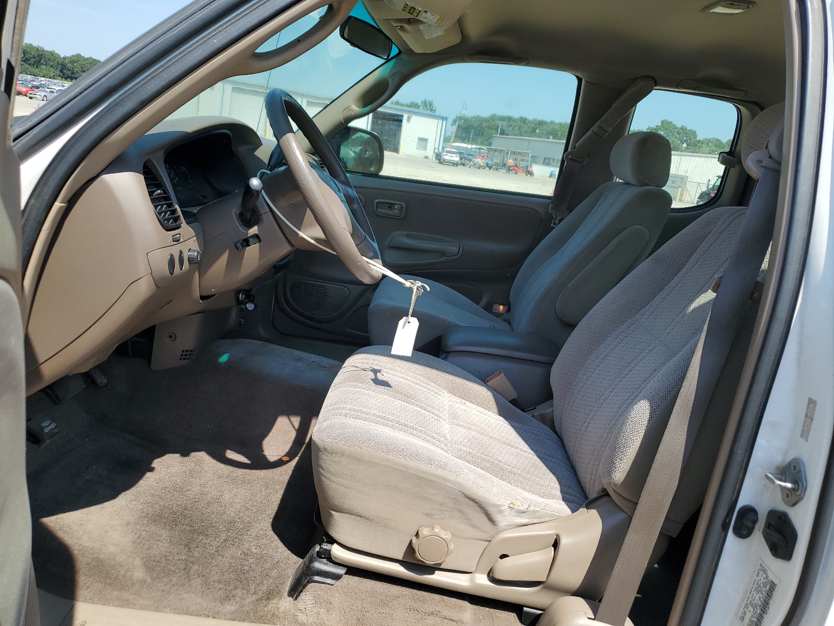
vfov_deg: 53.1
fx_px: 626
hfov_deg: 67.3
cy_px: 313
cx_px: 417
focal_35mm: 26
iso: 50
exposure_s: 1/2000
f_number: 1.5
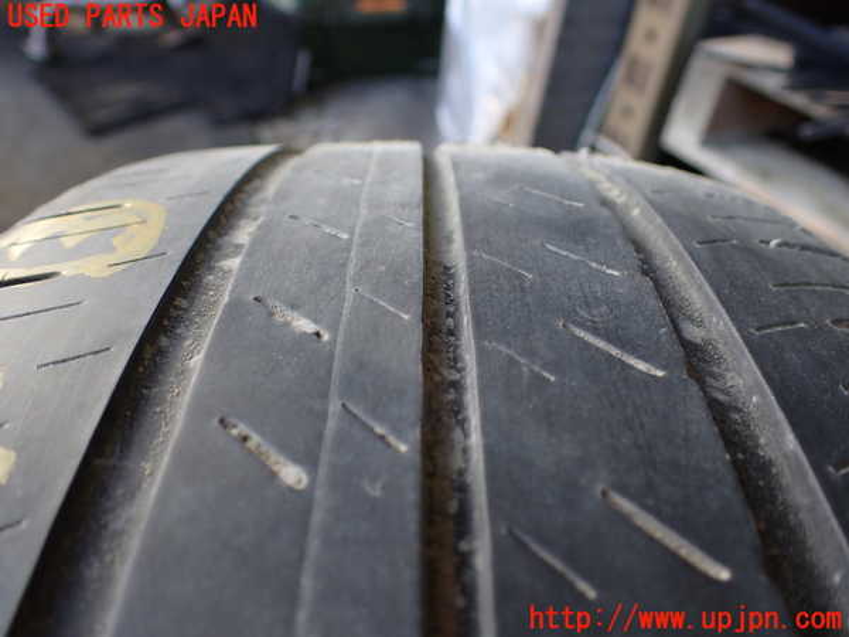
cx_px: 424
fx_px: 736
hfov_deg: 60.0
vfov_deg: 46.8
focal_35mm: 30
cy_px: 318
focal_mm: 5.4
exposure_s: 1/125
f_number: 2.3
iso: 125
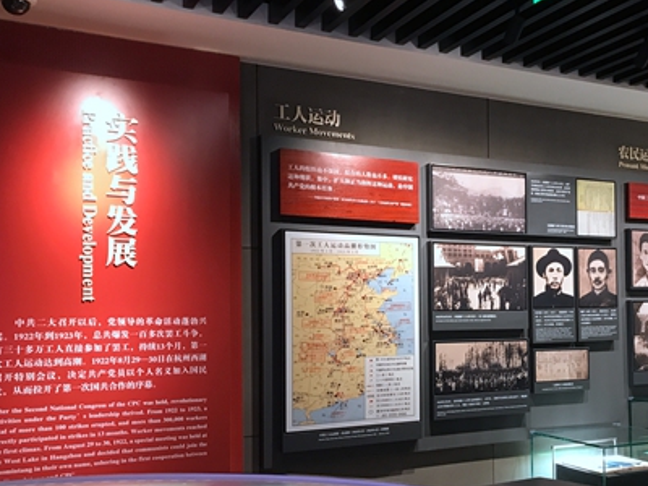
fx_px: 786
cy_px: 300
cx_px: 471
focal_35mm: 42
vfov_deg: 34.2
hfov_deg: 43.6
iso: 50
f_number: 1.8
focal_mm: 3.99
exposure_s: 1/17
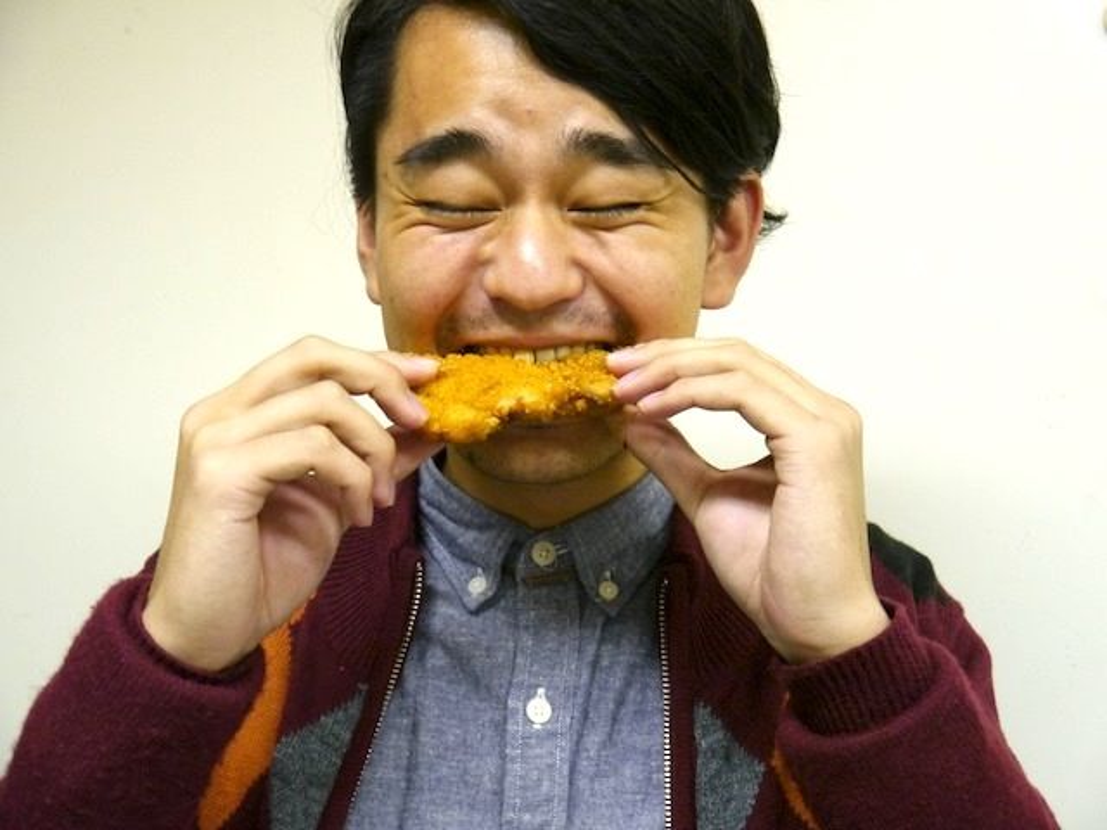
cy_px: 415
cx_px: 554
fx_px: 1535
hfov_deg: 39.7
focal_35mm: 48
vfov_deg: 30.3
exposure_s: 1/60
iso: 1250
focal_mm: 24
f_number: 4.5
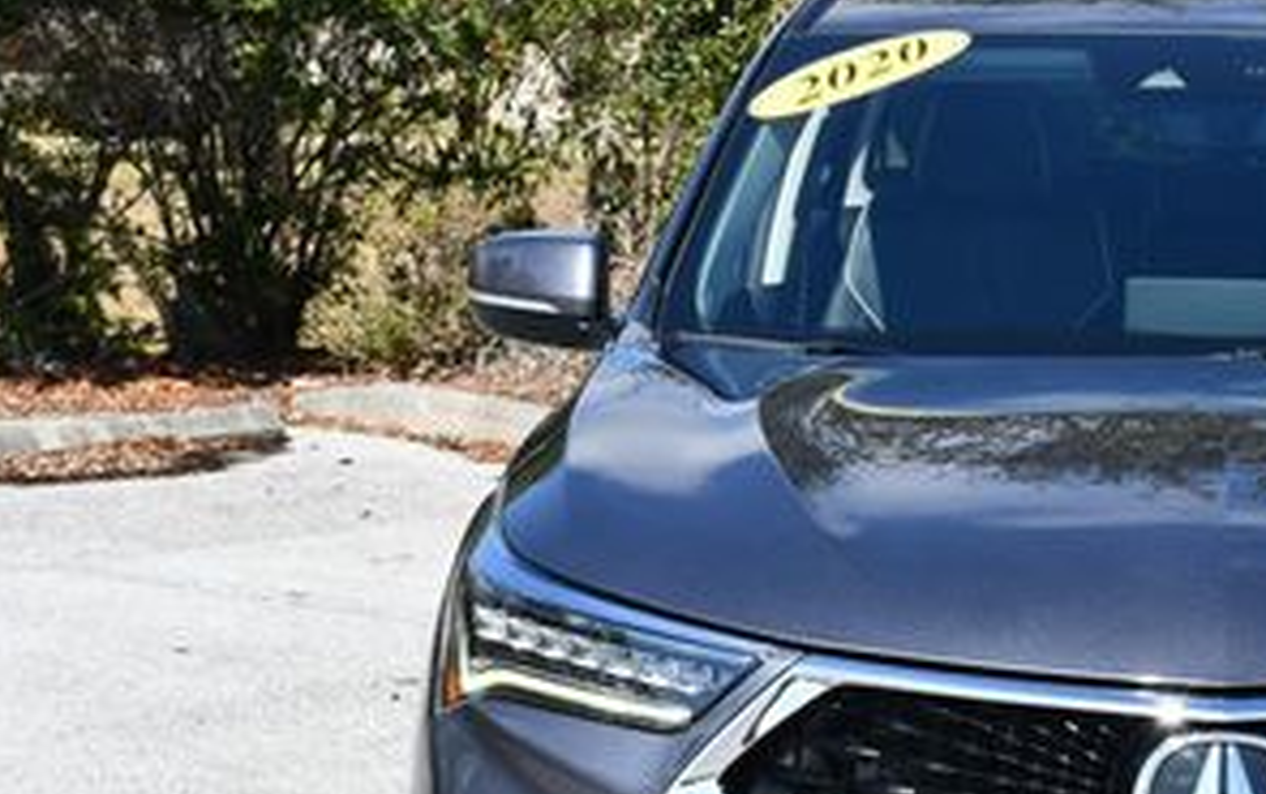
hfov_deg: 17.7
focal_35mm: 115
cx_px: 1257
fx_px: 3972
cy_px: 545
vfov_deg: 11.4
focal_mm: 26
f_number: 8
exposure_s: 1/250
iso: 140
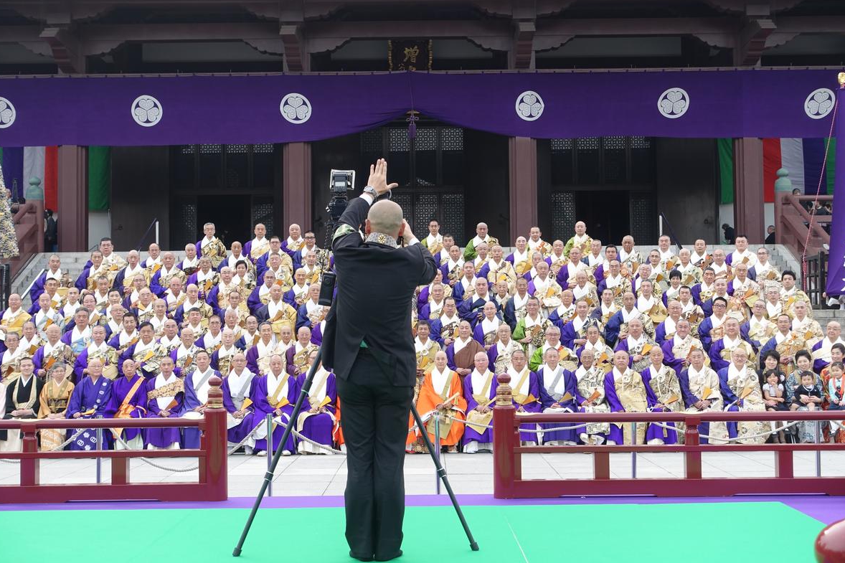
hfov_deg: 36.9
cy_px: 282
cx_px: 422
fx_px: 1267
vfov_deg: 25.1
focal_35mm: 54
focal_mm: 19.48
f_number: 4
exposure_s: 1/200
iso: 125
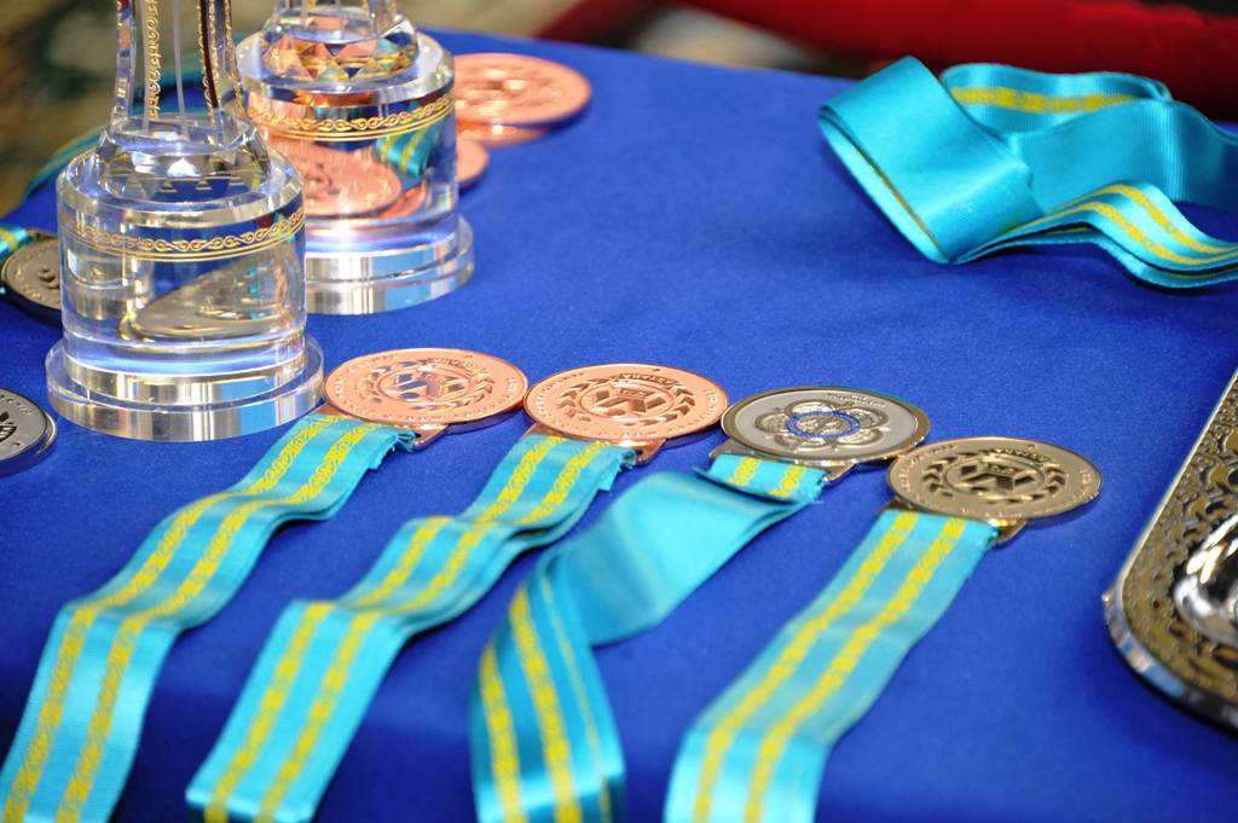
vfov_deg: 4.6
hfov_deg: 6.9
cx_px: 619
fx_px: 10308
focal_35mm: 300
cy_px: 412
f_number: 5.6
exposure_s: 1/160
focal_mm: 300
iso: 800
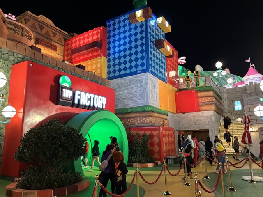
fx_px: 198
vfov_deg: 53.1
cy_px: 98
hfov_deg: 67.3
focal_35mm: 26
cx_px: 132
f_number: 1.6
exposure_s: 1/40
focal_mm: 5.96
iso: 400
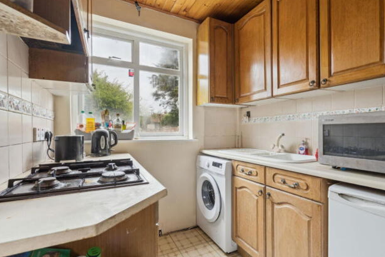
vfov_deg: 70.4
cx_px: 201
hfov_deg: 93.2
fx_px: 182
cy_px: 128
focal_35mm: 17
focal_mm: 16
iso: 640
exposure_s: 1/80
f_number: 7.1
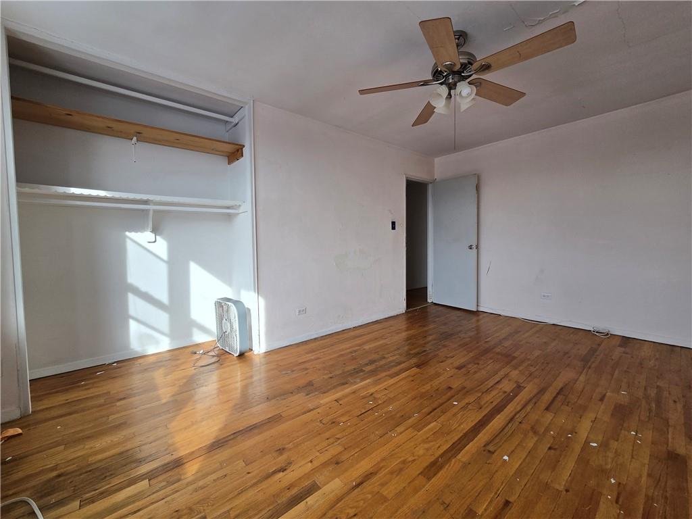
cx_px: 346
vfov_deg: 89.9
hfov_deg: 106.2
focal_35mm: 13
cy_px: 260
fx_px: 260
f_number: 2.2
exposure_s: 1/214
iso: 50
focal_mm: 2.2
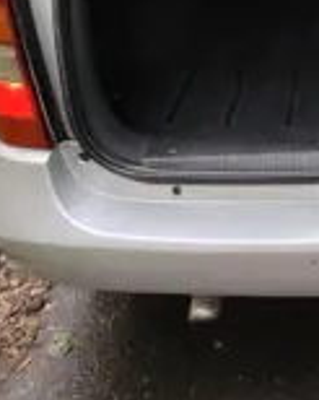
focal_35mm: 61
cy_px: -55
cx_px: 379
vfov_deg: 27.9
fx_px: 721
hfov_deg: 23.0
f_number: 1.75
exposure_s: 1/100
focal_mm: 5.25
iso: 2413
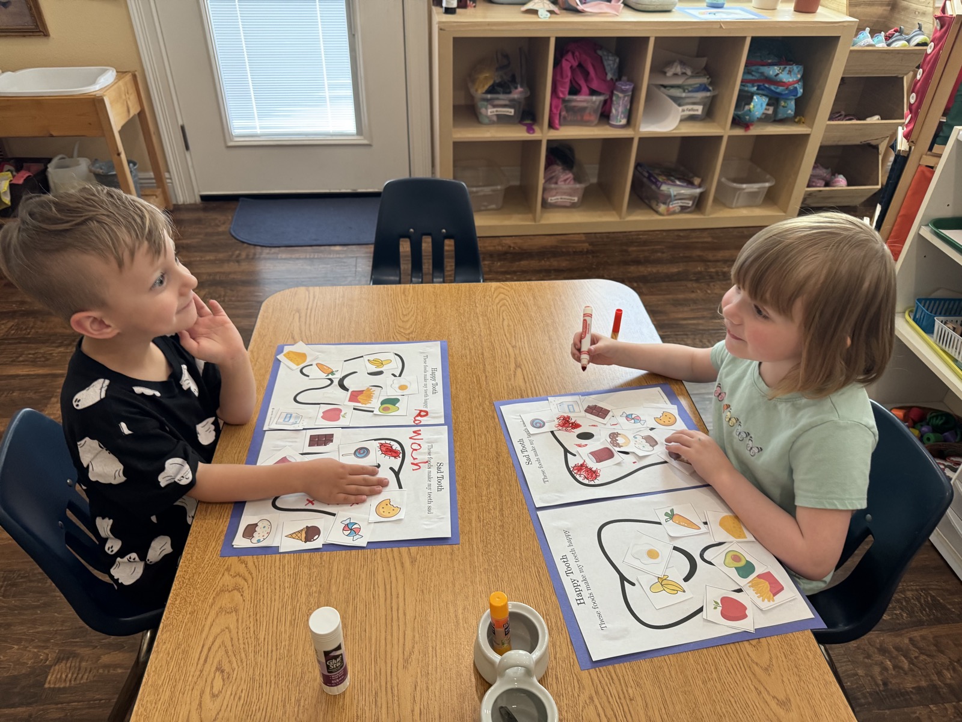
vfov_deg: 56.8
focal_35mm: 24
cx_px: 481
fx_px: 667
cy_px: 361
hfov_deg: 71.6
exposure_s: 1/60
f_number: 1.78
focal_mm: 6.76
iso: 250
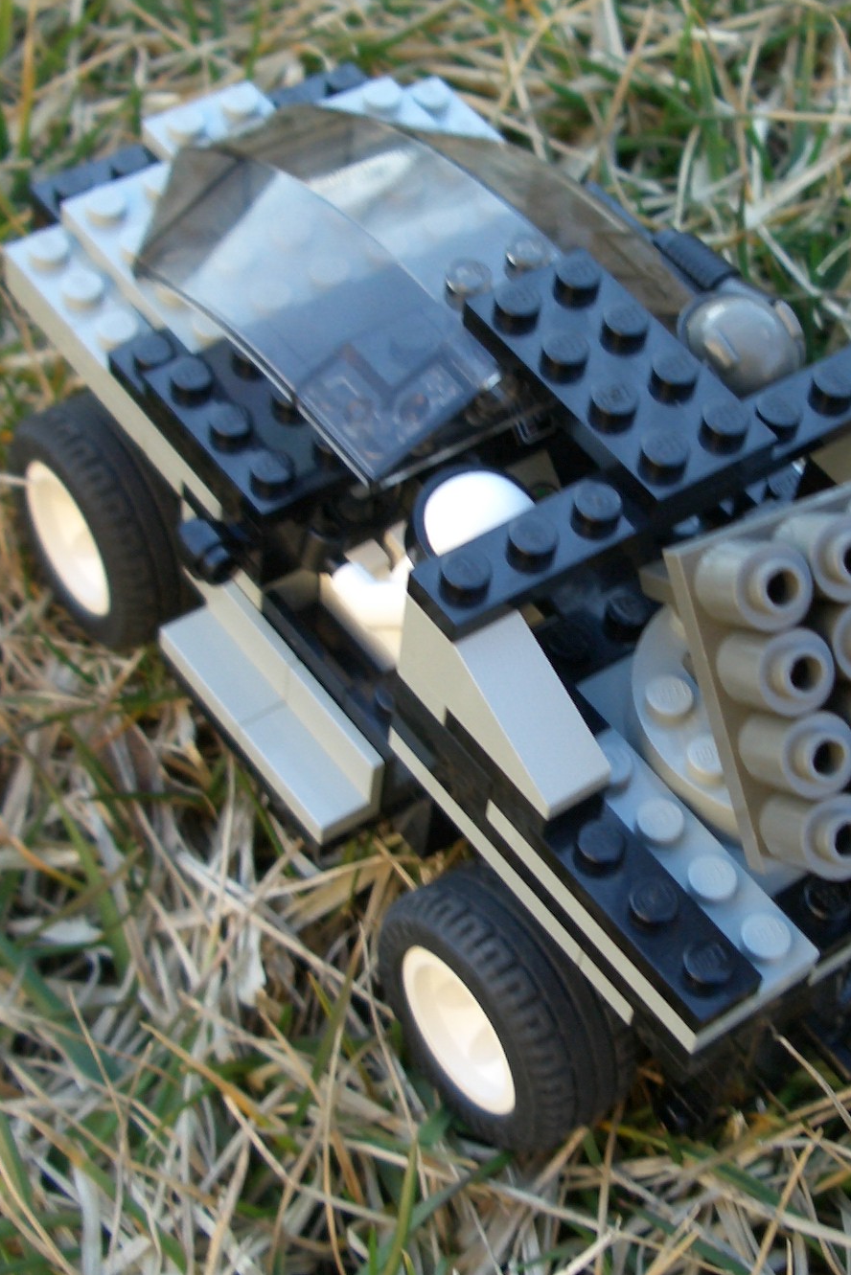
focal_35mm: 63
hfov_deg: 21.4
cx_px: 607
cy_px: 604
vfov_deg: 31.9
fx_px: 2233
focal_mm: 5.8
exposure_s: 1/80
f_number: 2.6
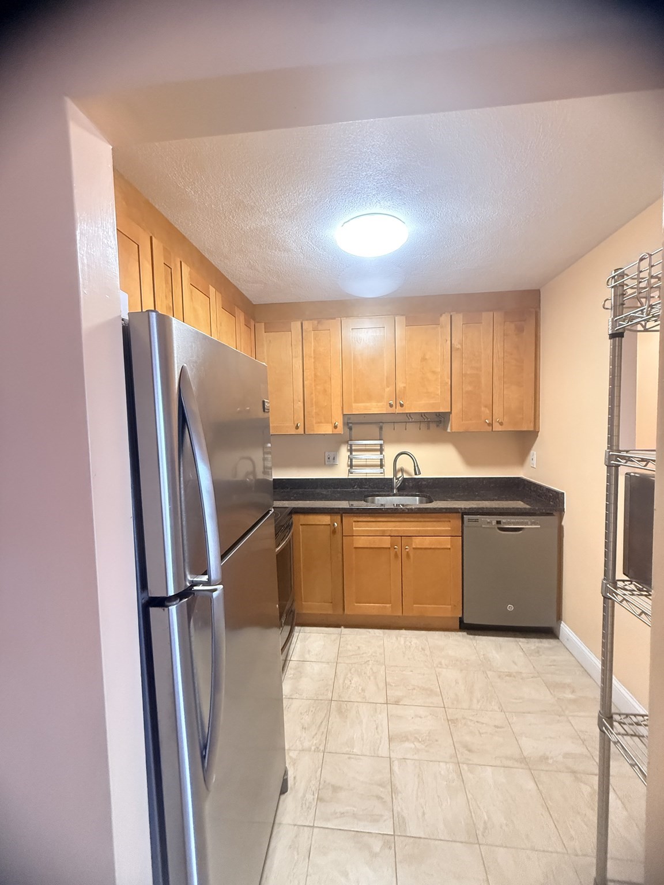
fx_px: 358
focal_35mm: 14
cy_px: 442
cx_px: 332
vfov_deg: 102.1
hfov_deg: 85.7
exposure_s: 1/60
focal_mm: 2.22
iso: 1000
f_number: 2.2
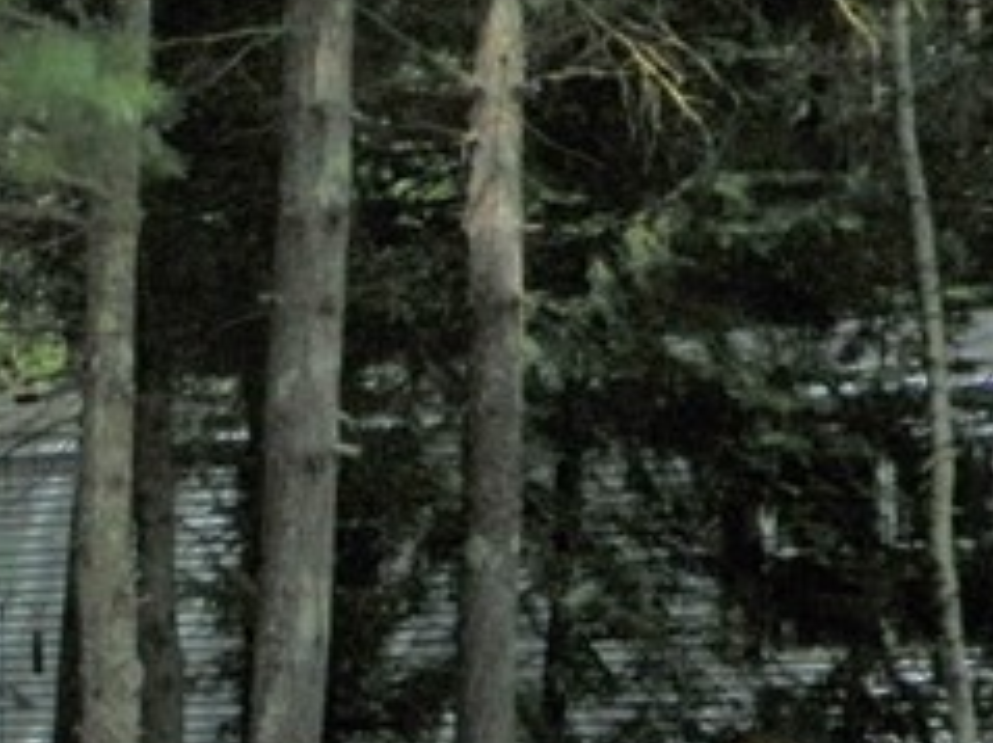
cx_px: -648
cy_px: 797
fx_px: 4788
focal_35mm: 167
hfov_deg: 11.2
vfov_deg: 8.8
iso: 64
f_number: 5.6
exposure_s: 1/320
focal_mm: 6.9
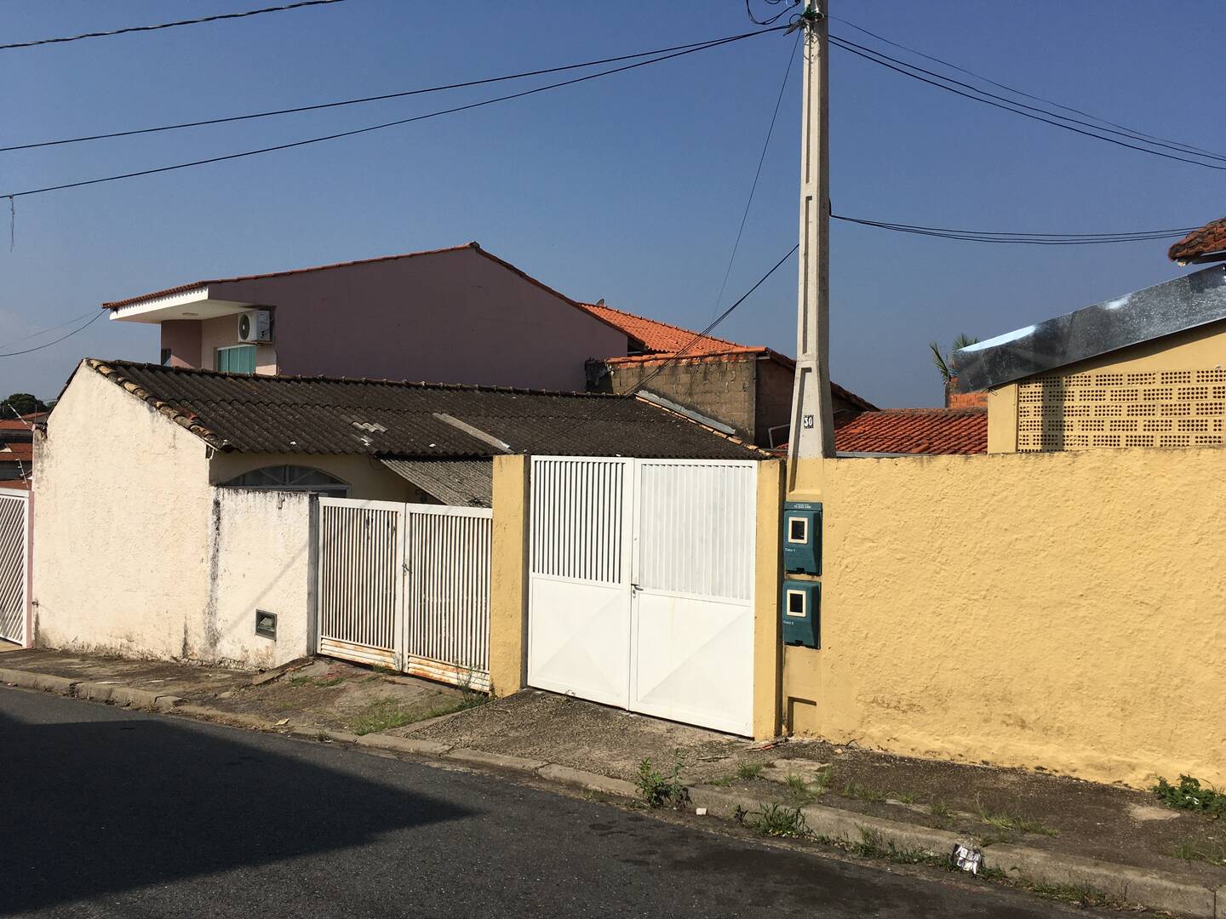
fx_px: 1027
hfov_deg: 61.7
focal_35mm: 29
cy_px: 460
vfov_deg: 48.2
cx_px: 613
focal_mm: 4.15
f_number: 2.2
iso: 25
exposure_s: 1/3663
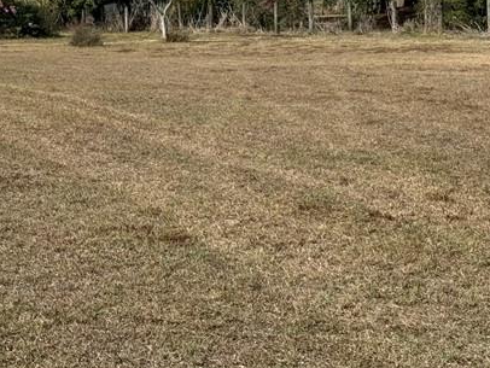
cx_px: 170
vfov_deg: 12.2
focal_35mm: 121
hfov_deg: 16.2
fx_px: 1714
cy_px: 71
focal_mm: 6.76
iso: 80
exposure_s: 1/6410
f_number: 1.78
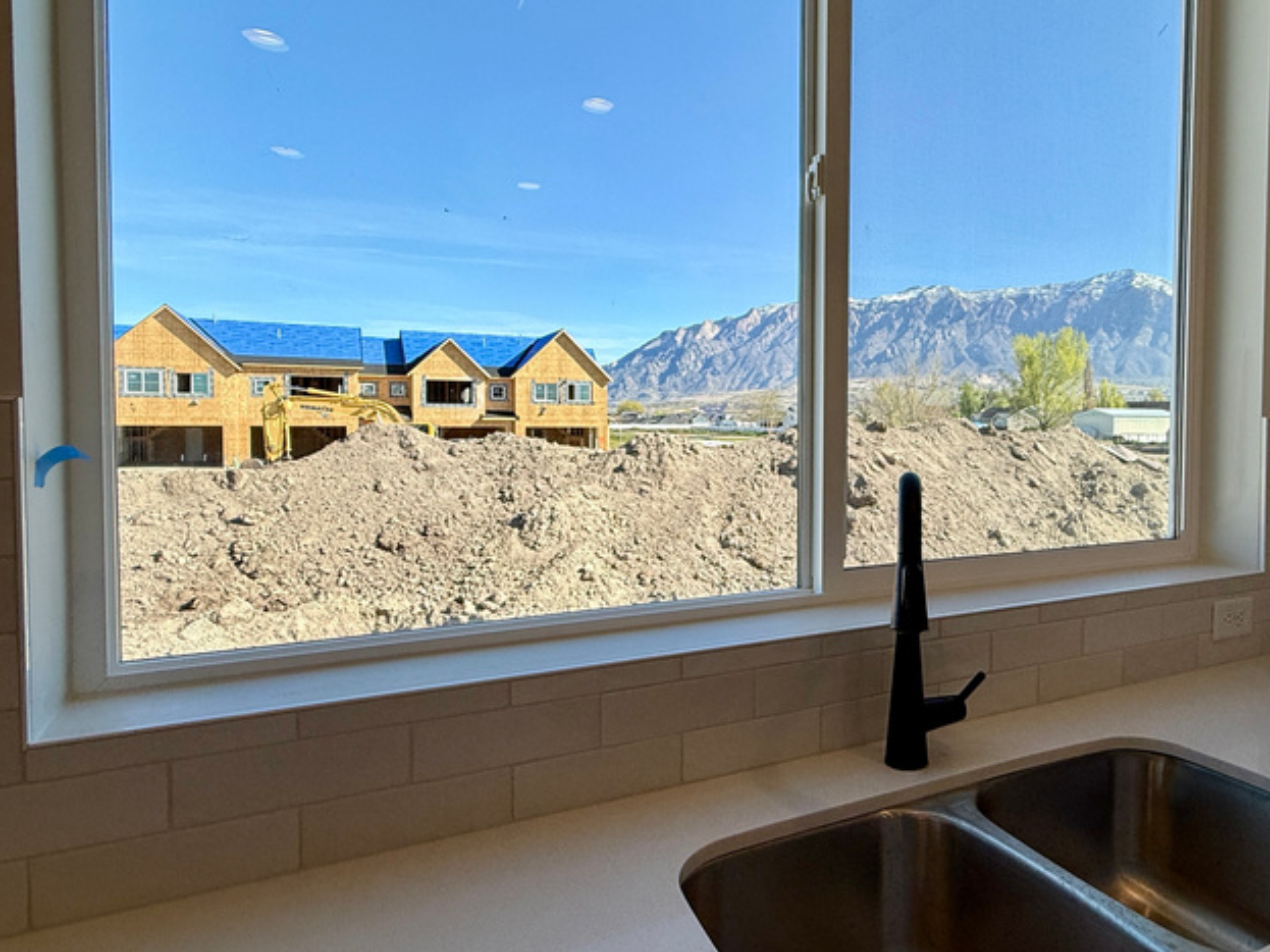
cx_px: 830
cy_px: 453
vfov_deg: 58.8
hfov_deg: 72.1
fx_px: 844
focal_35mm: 23
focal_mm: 2.22
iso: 50
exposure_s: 1/742
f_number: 2.2
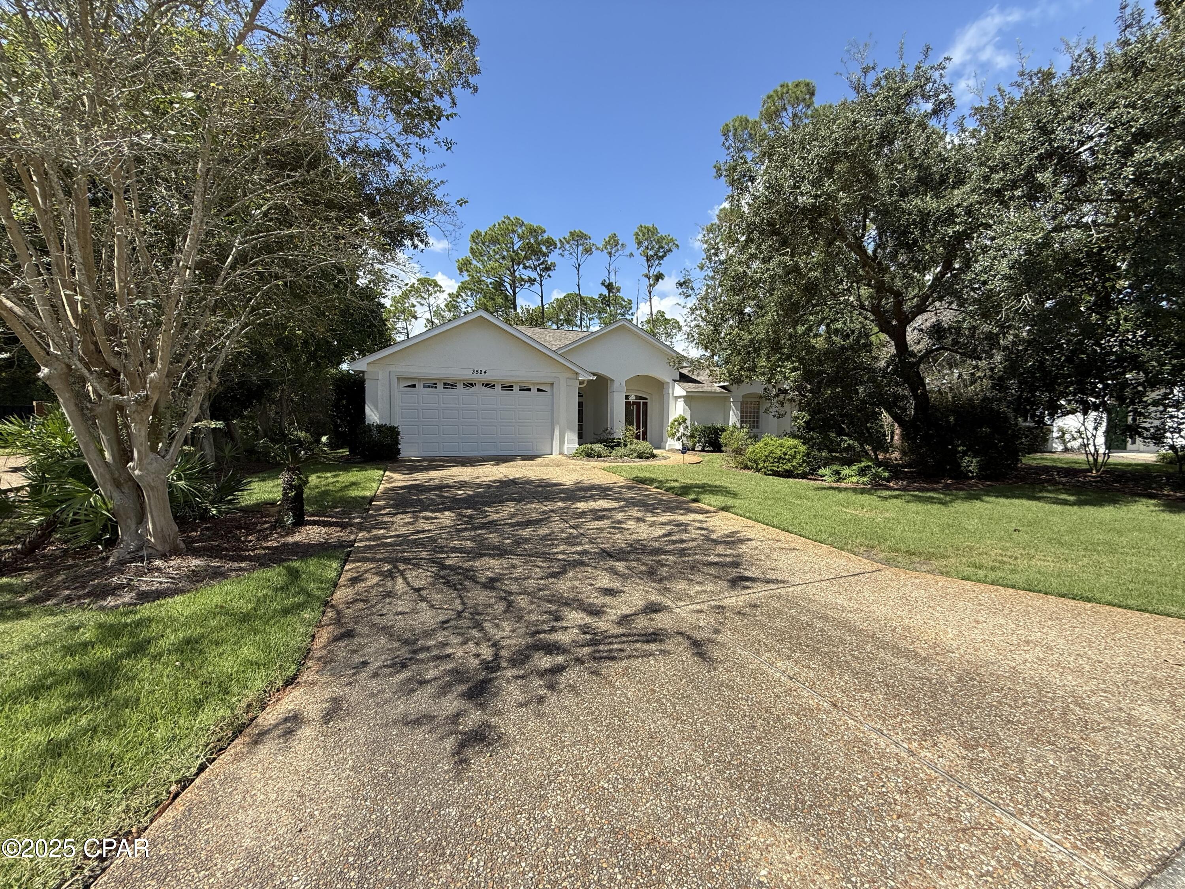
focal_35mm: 14
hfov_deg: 102.1
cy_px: 444
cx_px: 592
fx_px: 479
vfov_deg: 85.7
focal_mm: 2.22
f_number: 2.2
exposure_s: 1/1145
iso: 50
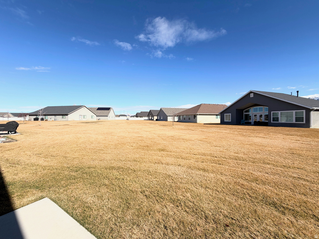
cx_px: 160
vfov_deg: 85.7
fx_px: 129
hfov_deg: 102.1
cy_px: 120
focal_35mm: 14
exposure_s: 1/955
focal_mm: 2.22
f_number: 2.2
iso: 20
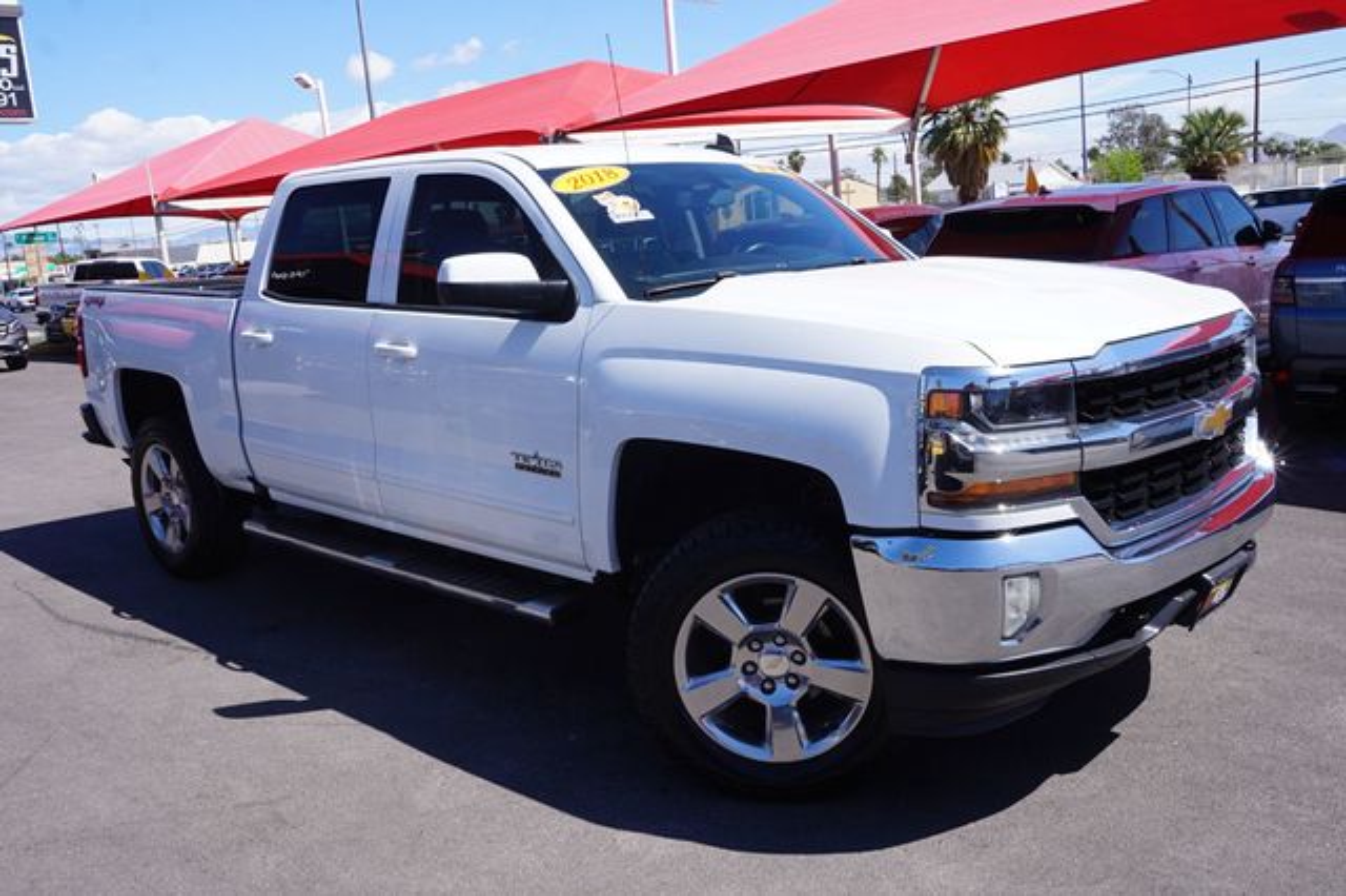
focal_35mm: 32
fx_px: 1177
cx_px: 673
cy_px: 448
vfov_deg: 41.7
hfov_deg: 59.5
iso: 100
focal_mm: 21
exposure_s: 1/80
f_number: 13
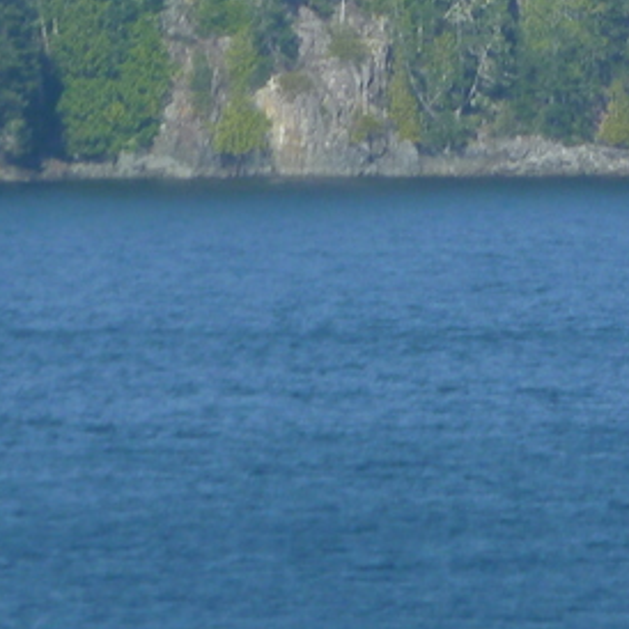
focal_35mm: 827
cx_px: 668
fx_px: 17001
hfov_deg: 2.1
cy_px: -117
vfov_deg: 2.1
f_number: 5.9
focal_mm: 36
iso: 80
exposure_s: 1/200
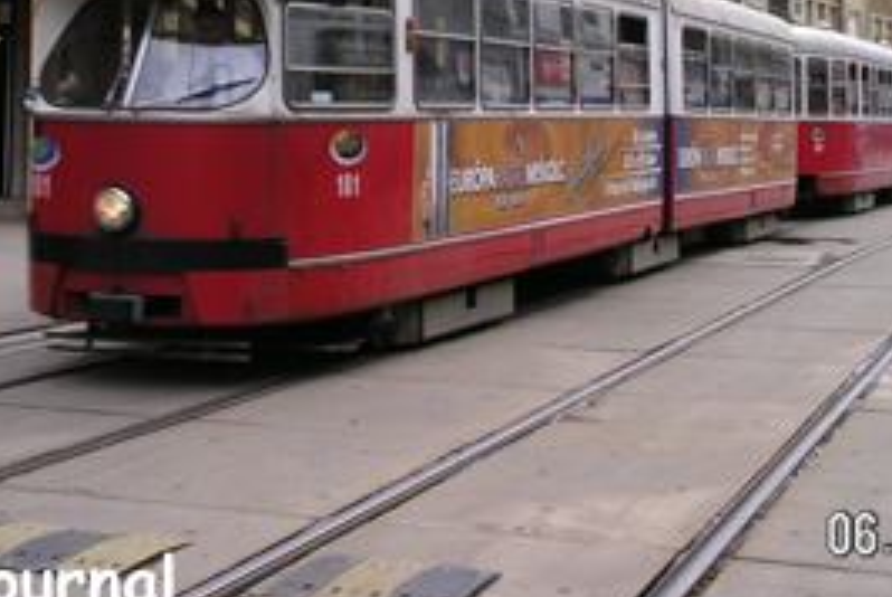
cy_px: 17
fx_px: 1885
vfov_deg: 17.6
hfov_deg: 26.6
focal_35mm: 76
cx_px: 369
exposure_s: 1/125
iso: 100
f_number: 5.6
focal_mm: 7.8
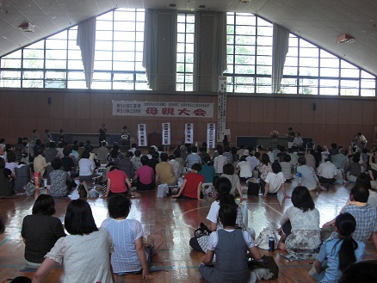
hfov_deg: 41.2
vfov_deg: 31.5
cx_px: 188
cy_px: 142
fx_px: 501
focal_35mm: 46
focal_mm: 8.2
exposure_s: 1/80
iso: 100
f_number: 3.3
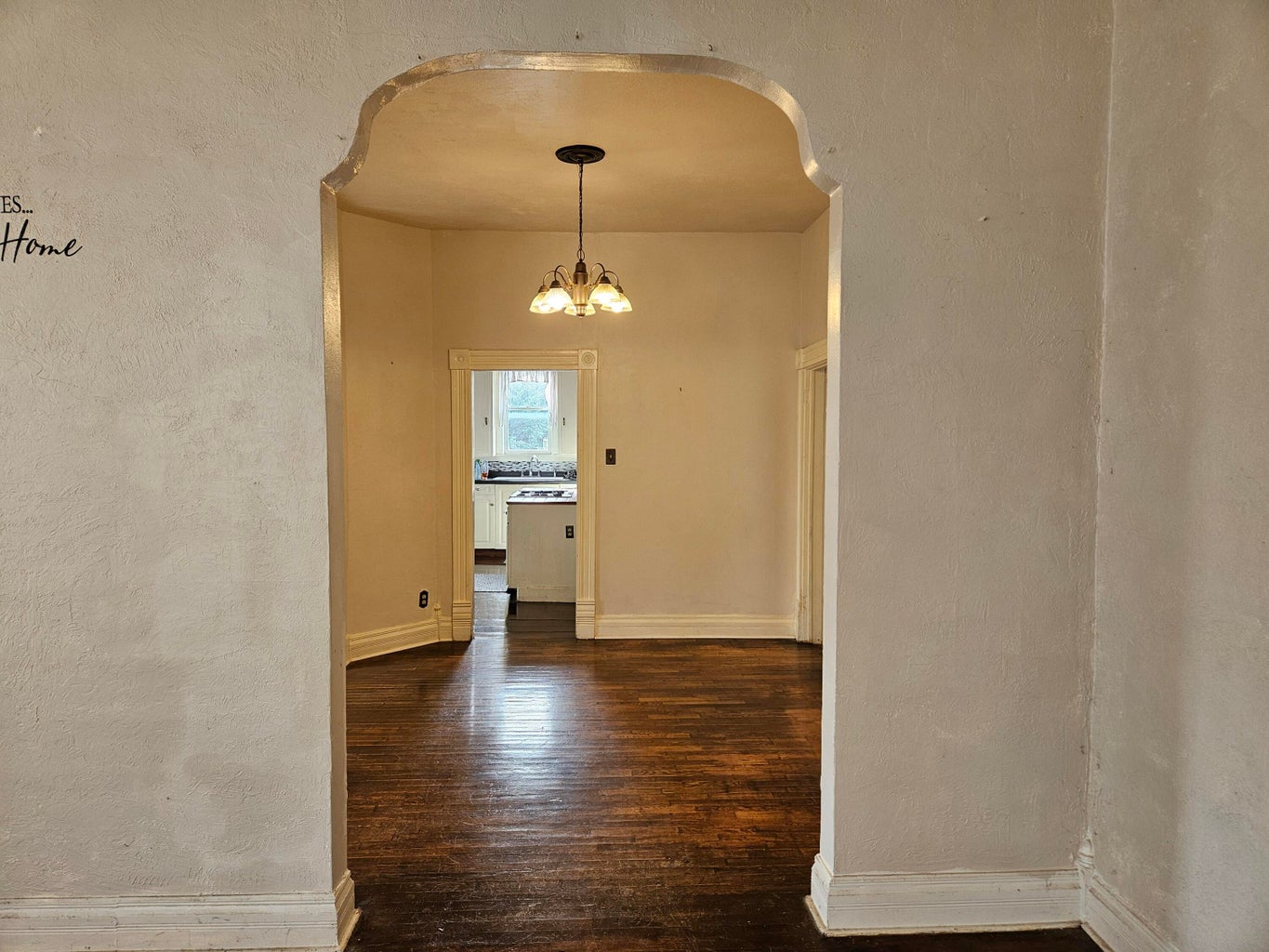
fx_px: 843
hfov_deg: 73.9
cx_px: 634
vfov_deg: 58.9
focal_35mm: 23
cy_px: 476
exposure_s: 1/120
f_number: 1.8
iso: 125
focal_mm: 5.4
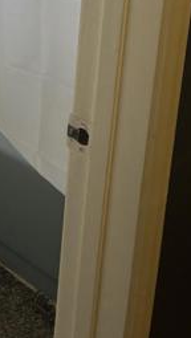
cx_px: -46
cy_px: -72
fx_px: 637
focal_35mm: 71
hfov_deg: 16.3
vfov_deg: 26.3
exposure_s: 1/93
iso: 125
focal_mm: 5.96
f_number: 1.6
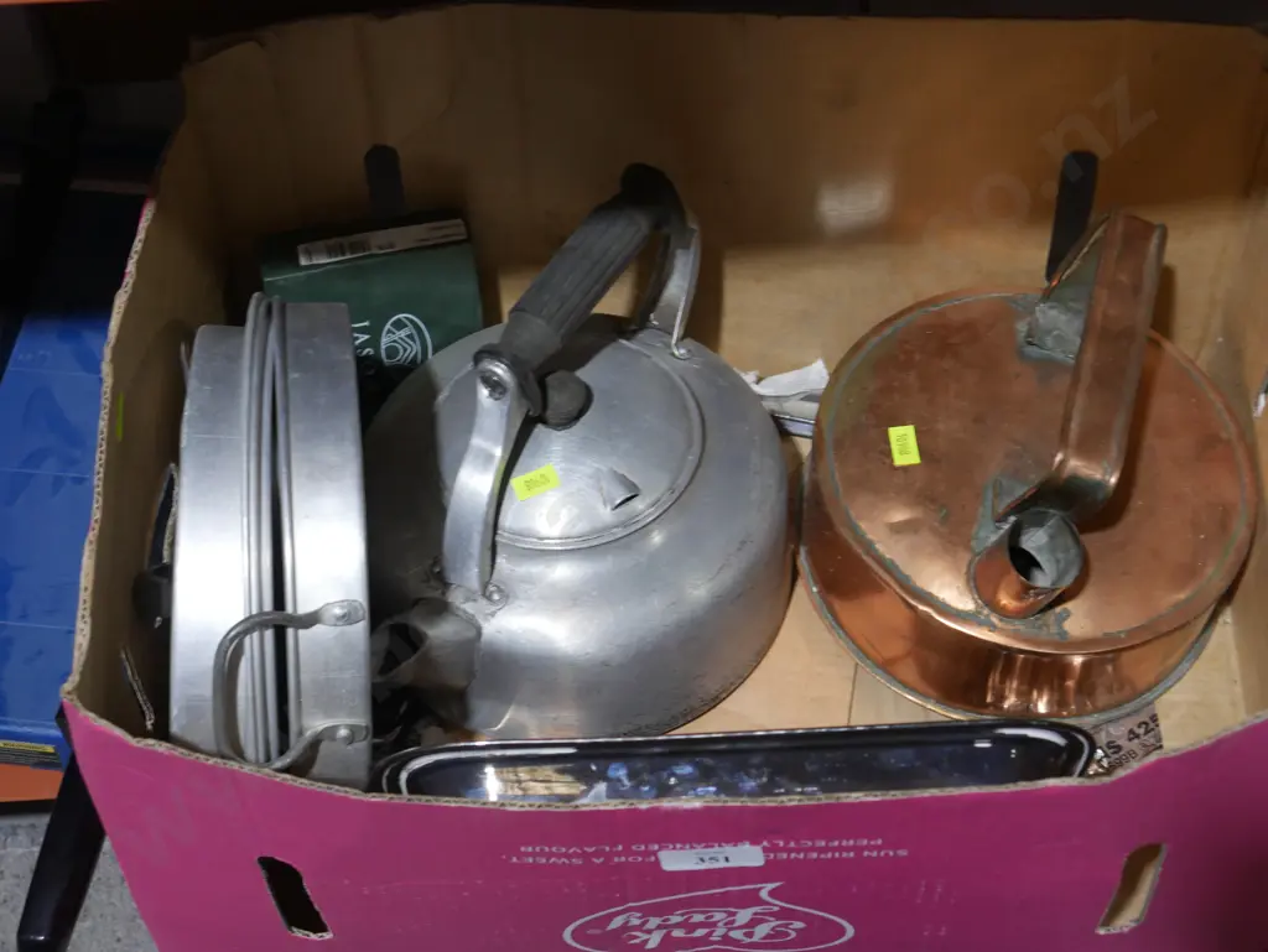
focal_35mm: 62
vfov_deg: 23.7
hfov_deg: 31.2
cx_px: 634
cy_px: 476
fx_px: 2272
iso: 1000
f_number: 5.4
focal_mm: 31
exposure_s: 1/80
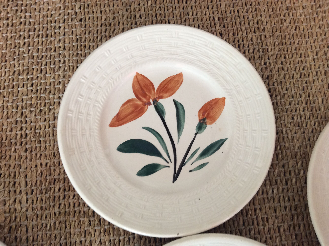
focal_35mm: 32
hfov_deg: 56.9
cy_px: 123
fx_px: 304
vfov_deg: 44.1
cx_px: 164
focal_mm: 3.3
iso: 80
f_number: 2.4
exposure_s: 1/25
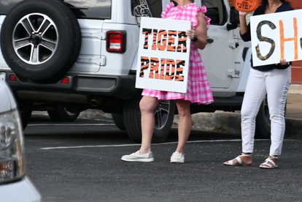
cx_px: 303
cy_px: 40
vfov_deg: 5.0
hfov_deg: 7.4
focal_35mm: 277
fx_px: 2324
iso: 125
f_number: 5.6
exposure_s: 1/500
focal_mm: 75
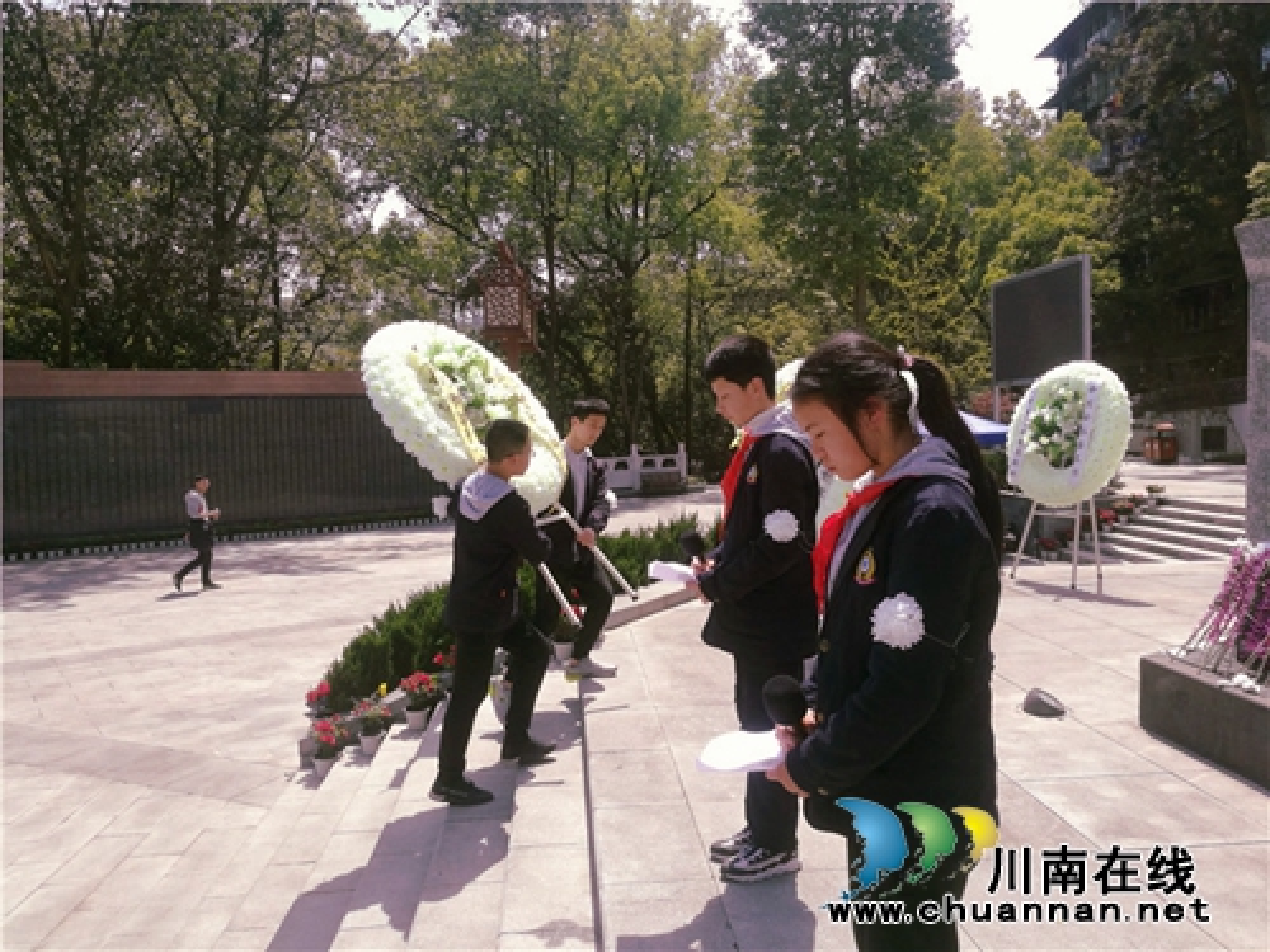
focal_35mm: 27
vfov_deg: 51.4
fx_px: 991
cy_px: 476
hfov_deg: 65.3
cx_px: 635
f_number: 2.2
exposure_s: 1/778
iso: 50
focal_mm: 4.5
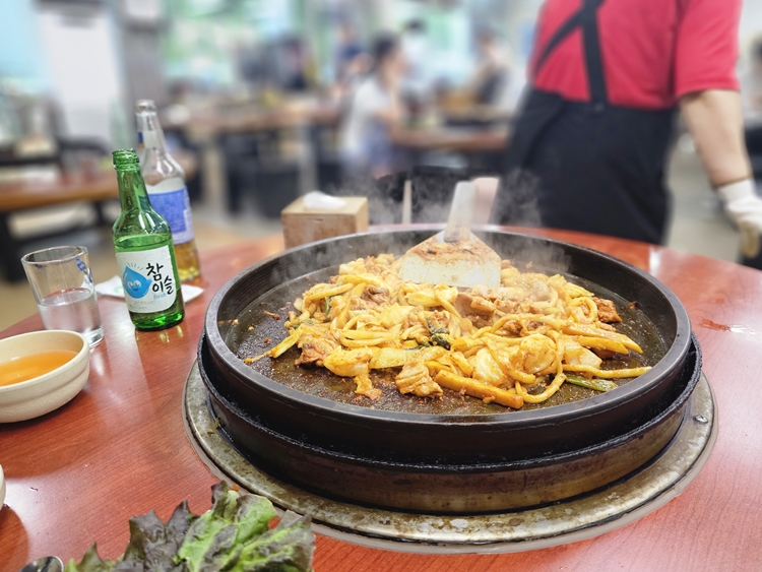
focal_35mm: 23
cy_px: 286
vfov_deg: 58.9
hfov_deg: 73.9
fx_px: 506
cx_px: 381
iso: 640
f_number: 1.7
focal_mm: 6.3
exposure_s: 1/120
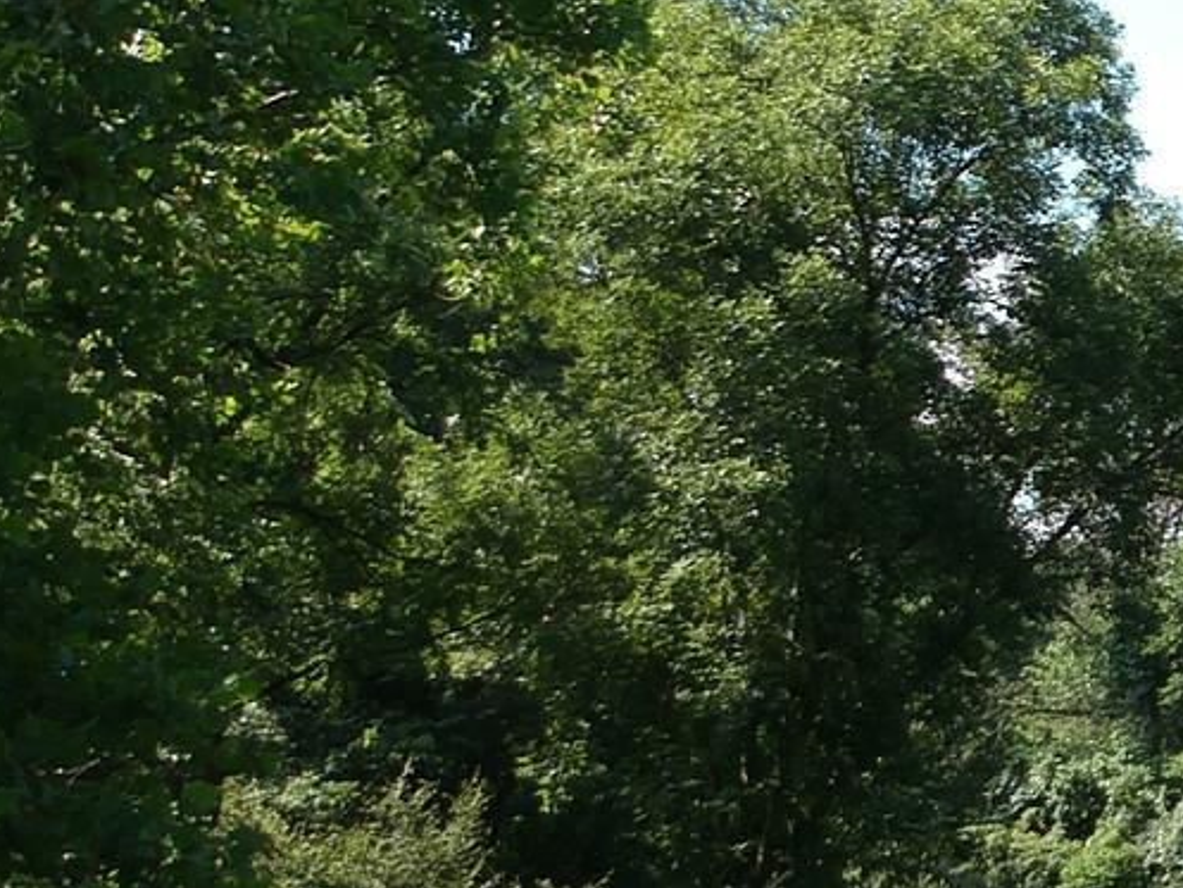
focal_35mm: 103
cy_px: 948
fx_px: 3521
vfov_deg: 14.1
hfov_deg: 17.1
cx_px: 1814
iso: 100
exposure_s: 1/400
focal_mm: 4.49
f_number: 2.6
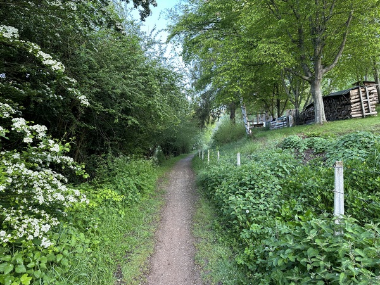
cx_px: 190
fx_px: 263
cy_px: 142
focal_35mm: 24
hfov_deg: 71.6
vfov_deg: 56.8
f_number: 1.78
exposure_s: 1/164
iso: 100
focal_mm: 6.86
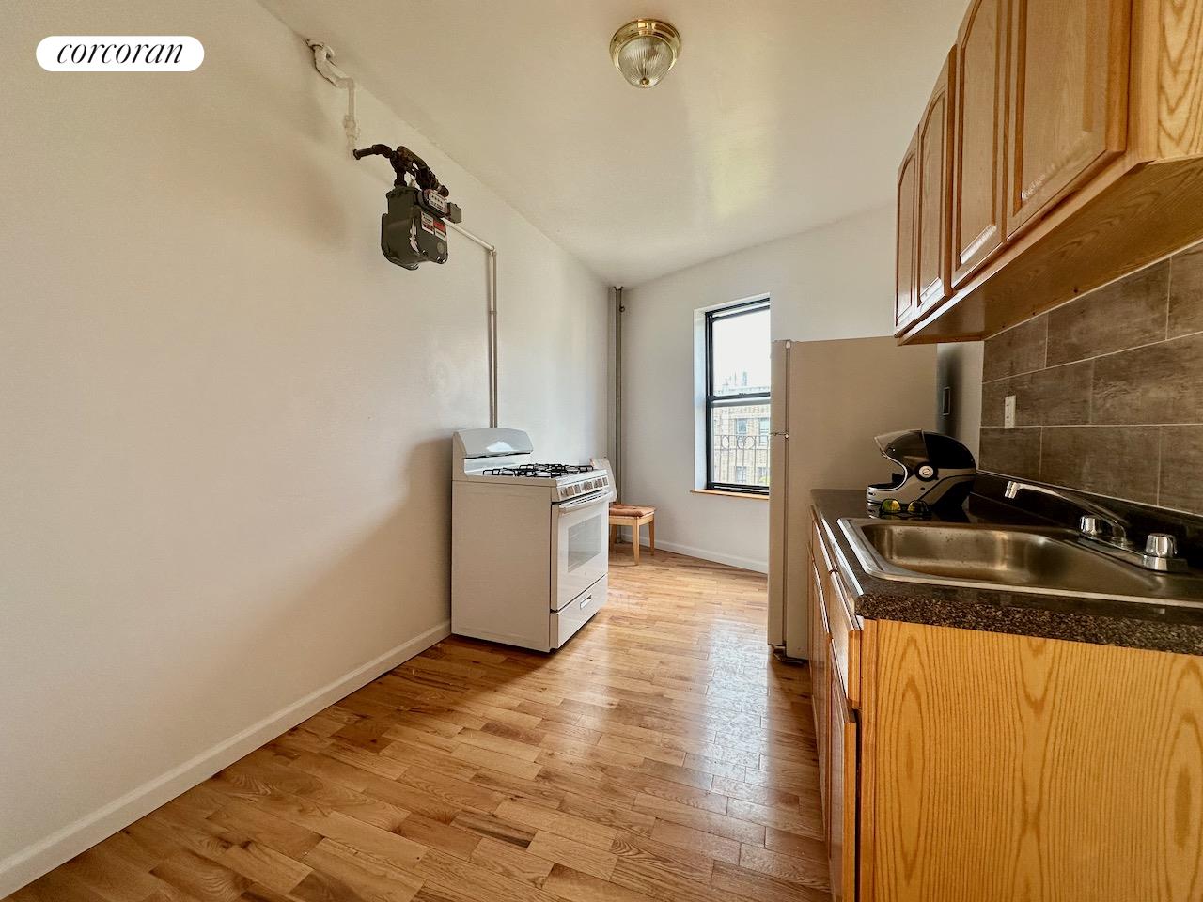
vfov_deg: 85.7
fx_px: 487
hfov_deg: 102.1
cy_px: 451
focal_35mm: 14
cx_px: 602
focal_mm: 2.22
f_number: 2.2
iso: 80
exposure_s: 1/99
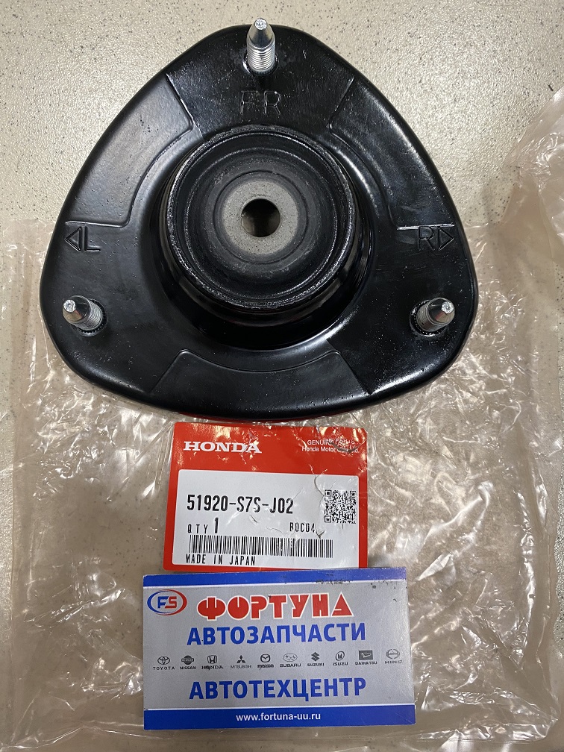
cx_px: 282
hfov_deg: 53.1
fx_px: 565
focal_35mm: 26
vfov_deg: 67.3
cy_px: 376
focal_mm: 4.25
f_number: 1.8
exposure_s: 1/50
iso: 160
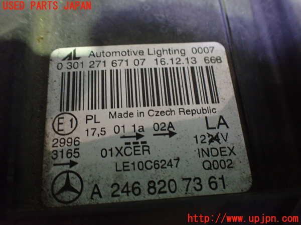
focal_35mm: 30
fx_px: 261
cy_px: 112
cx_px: 150
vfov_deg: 46.8
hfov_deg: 60.0
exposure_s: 1/30
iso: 1000
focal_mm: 5.4
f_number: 2.3
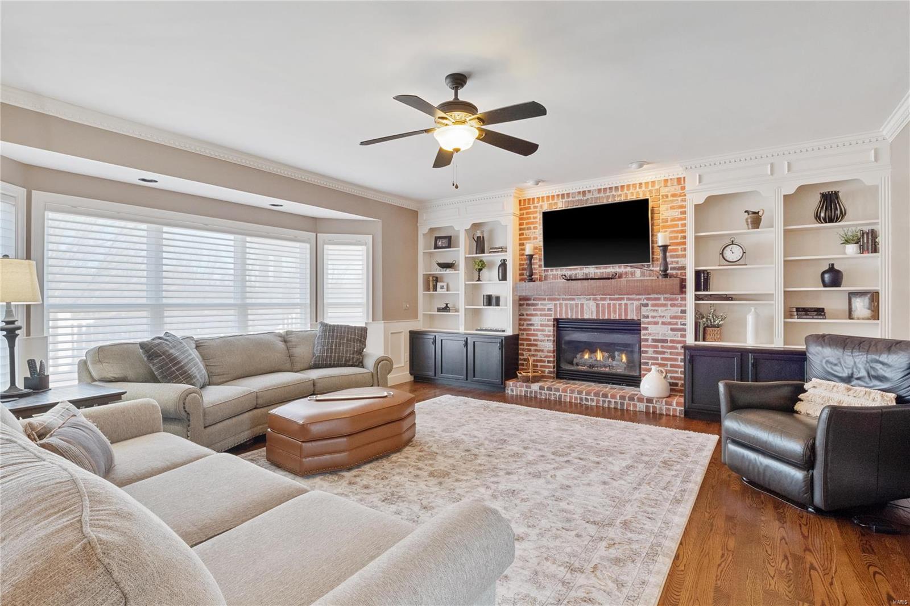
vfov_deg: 73.7
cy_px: 303
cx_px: 455
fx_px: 404
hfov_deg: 96.7
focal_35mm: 16
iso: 400
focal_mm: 8
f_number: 8
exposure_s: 1/6
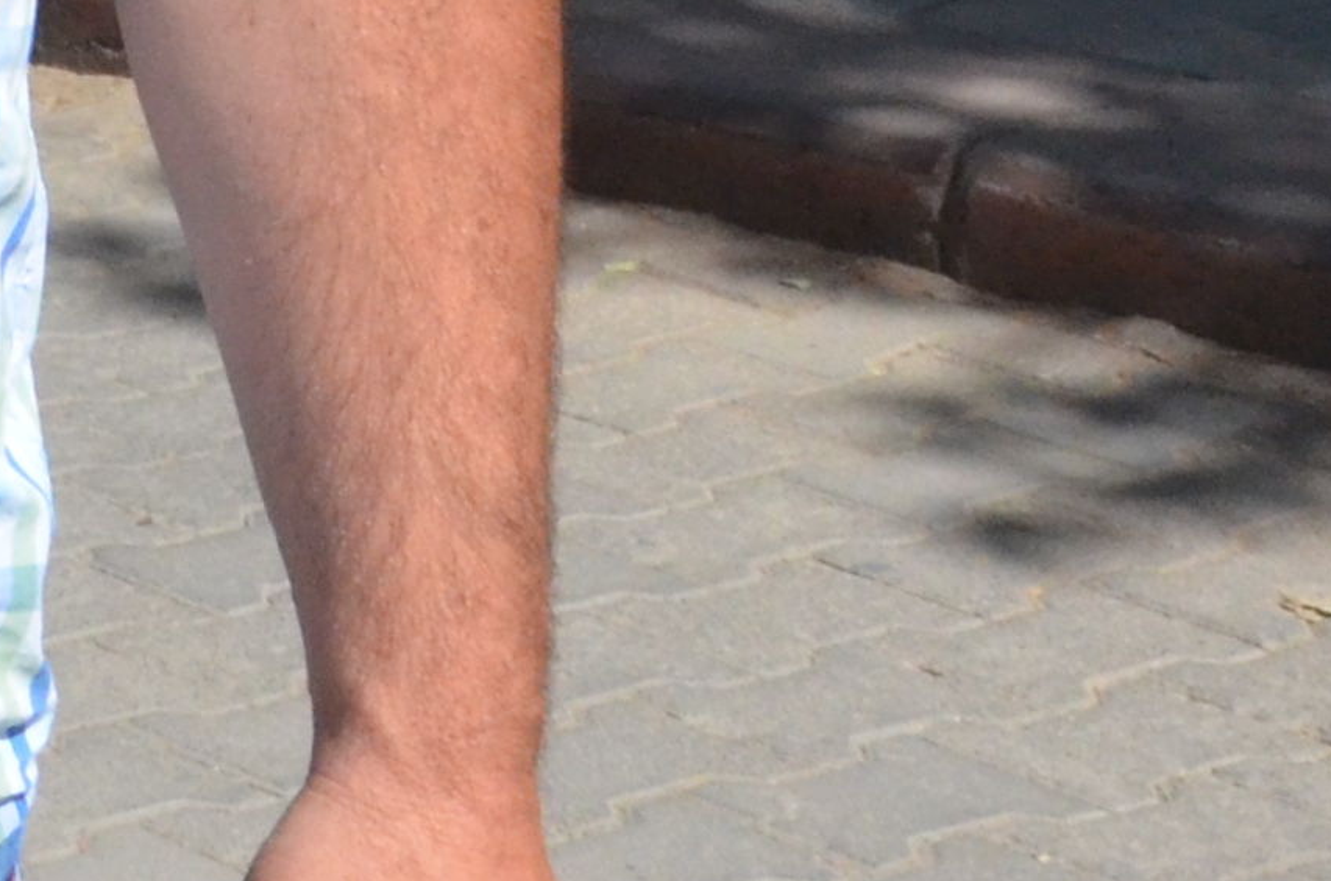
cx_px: -1284
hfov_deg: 10.5
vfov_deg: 7.0
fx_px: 6711
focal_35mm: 182
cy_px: -1385
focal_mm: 21
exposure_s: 1/1000
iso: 1600
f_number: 16
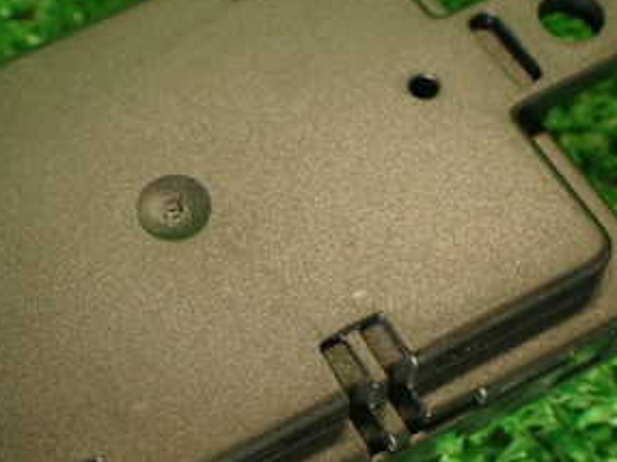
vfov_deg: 23.2
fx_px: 1122
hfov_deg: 30.2
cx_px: 151
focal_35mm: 63
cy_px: 281
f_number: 2.3
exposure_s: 1/40
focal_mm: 5.4
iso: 200
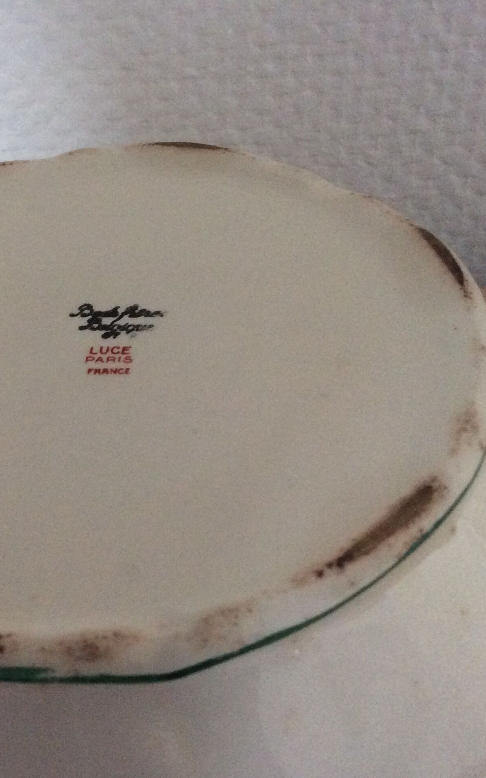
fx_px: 975
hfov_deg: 27.7
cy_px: 390
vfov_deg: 43.5
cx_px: 128
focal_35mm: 46
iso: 250
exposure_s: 1/25
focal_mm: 3.3
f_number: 2.4
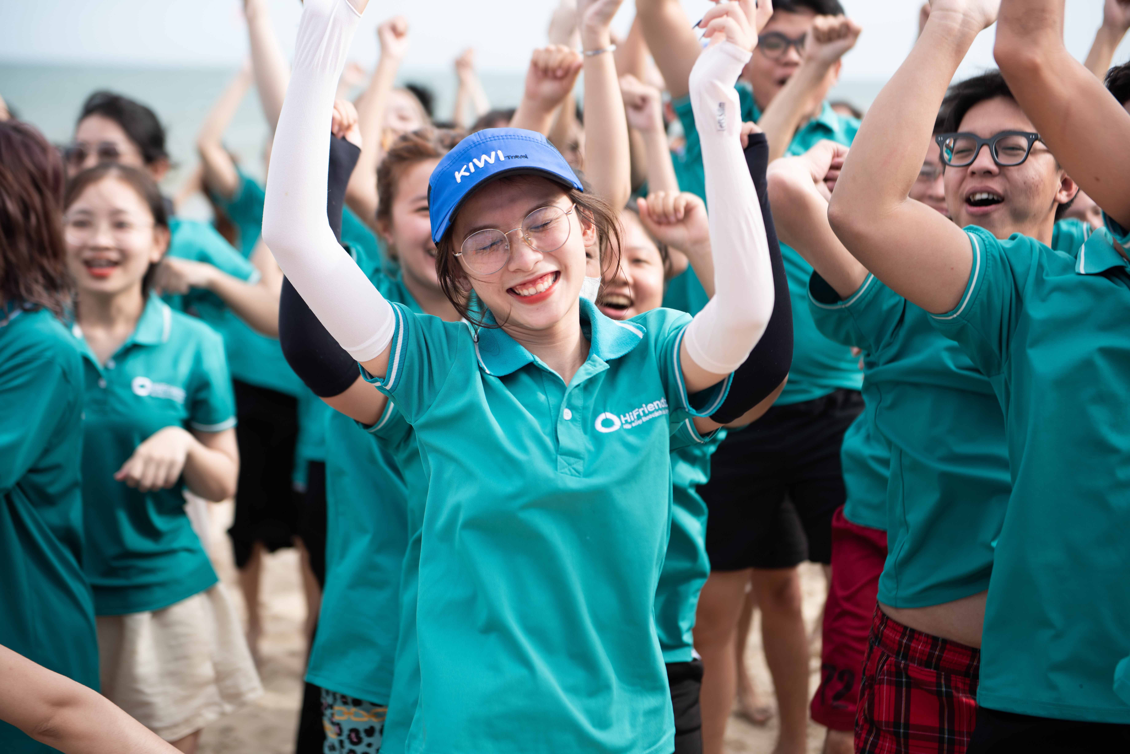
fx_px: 2198
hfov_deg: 28.8
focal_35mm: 70
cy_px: 377
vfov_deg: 19.5
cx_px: 565
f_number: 2.8
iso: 80
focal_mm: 70
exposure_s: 1/500
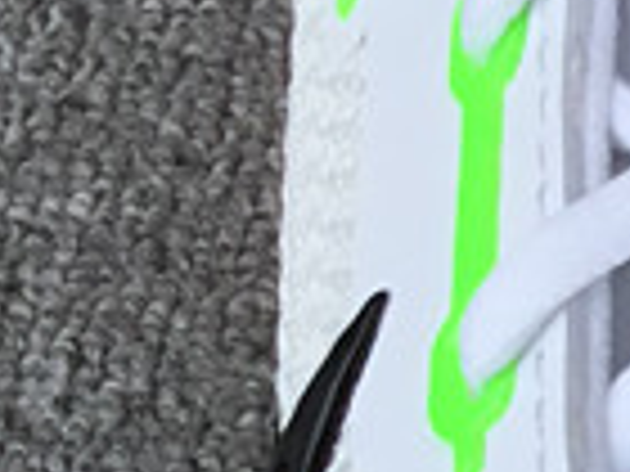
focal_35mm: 199
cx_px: 1683
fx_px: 3622
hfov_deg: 8.7
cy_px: 870
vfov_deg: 7.2
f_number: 2.4
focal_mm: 3.3
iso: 25
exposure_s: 1/574
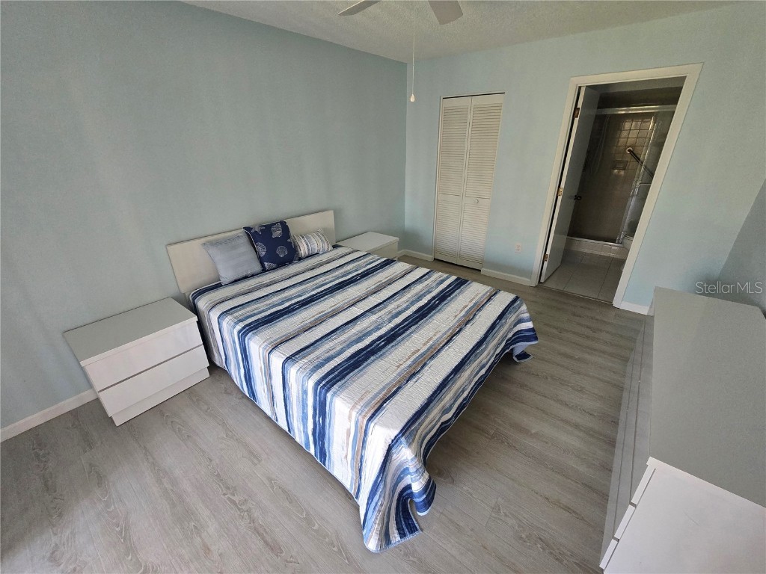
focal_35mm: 13
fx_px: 288
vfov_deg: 89.9
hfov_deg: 106.2
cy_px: 287
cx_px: 383
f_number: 2.2
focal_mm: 2.2
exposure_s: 1/60.2
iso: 500
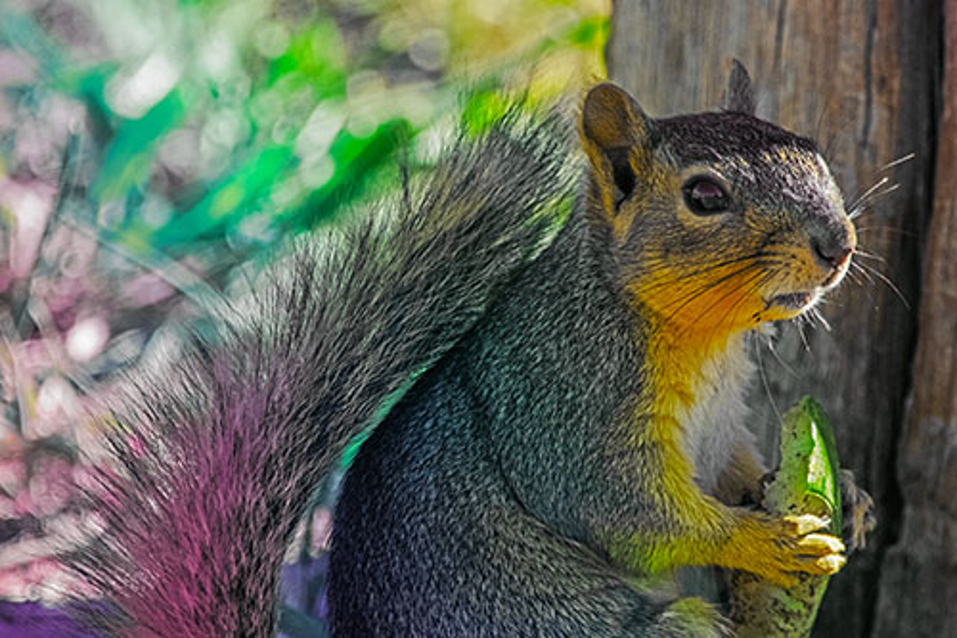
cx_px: 478
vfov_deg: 1.2
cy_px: 319
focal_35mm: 1100
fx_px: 29230
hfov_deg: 1.9
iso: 3200
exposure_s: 1/1000
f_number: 13
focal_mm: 1100
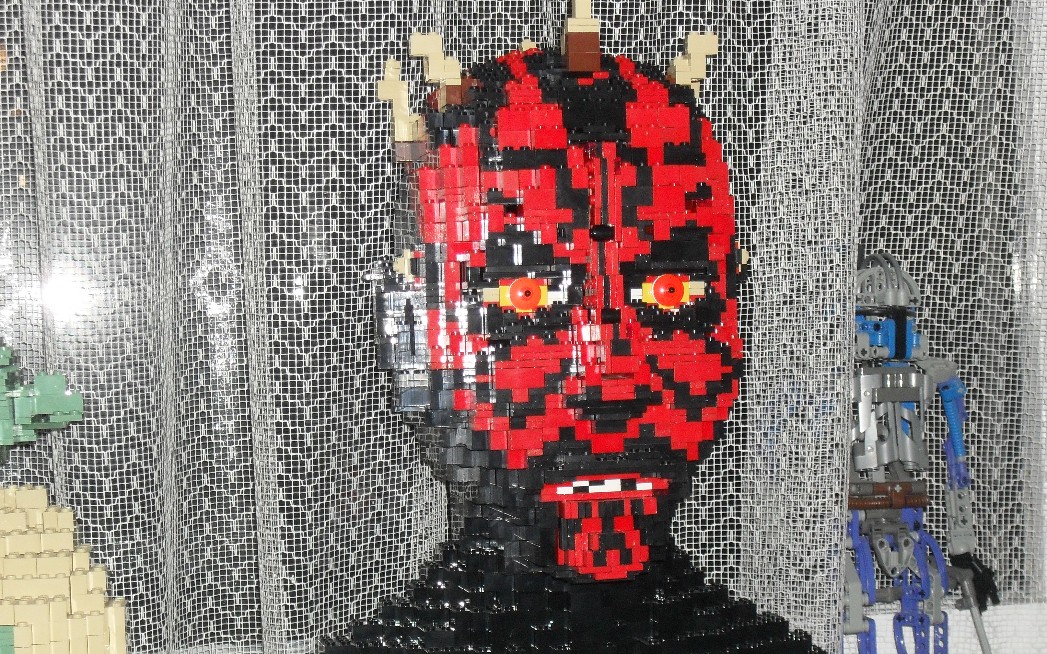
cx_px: 583
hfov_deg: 26.1
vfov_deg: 16.5
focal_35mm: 79
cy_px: 417
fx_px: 2254
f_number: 4.6
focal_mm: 11.7
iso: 200
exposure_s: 1/60
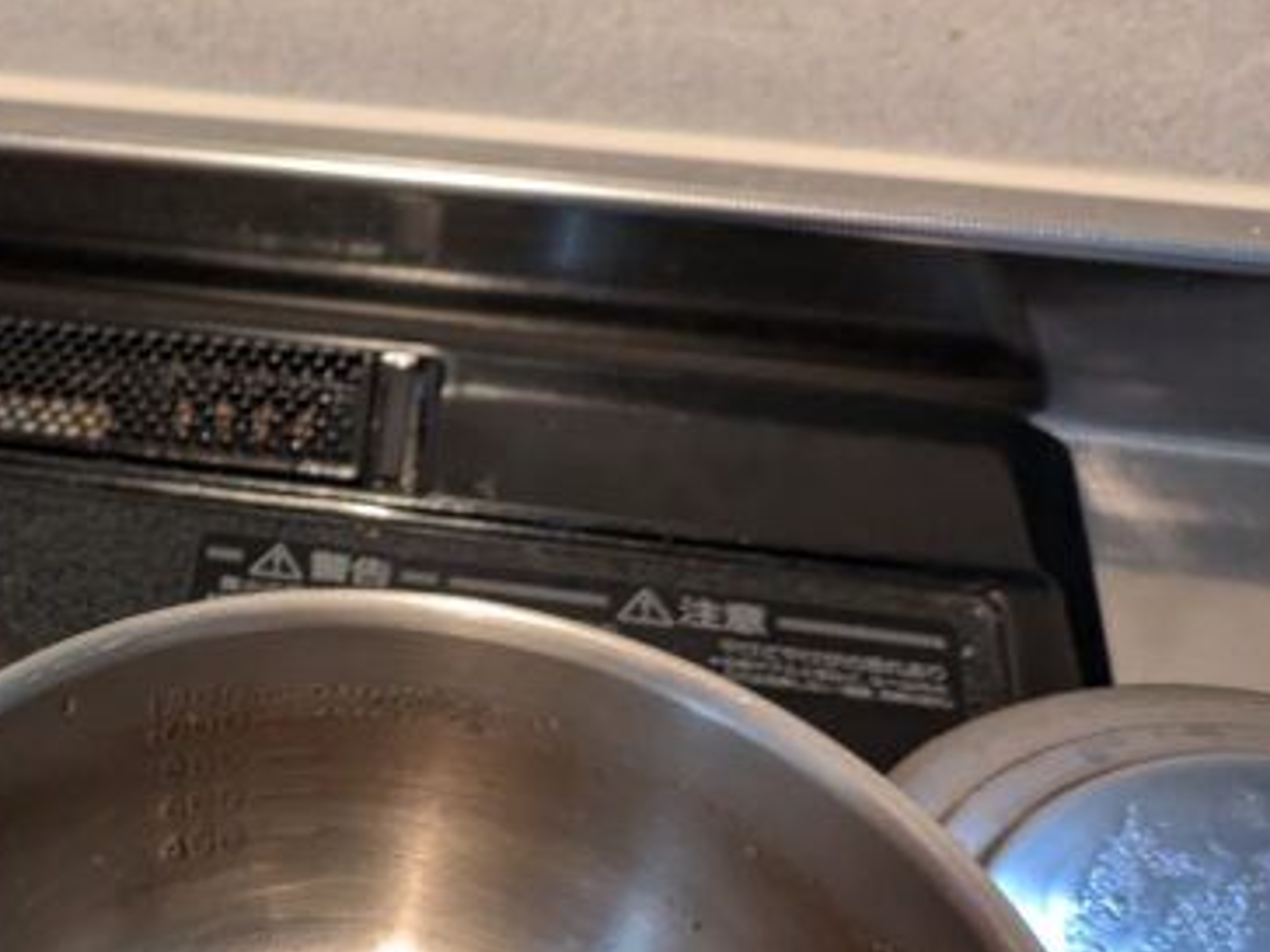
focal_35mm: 55
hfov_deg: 31.3
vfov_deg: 26.0
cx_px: -108
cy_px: 783
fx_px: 2018
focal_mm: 5.43
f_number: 1.89
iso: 431
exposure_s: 1/24
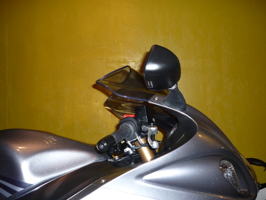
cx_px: 133
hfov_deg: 55.4
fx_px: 254
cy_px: 100
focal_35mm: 33
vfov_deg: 42.9
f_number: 2.8
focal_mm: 5.5
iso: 160
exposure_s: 1/30
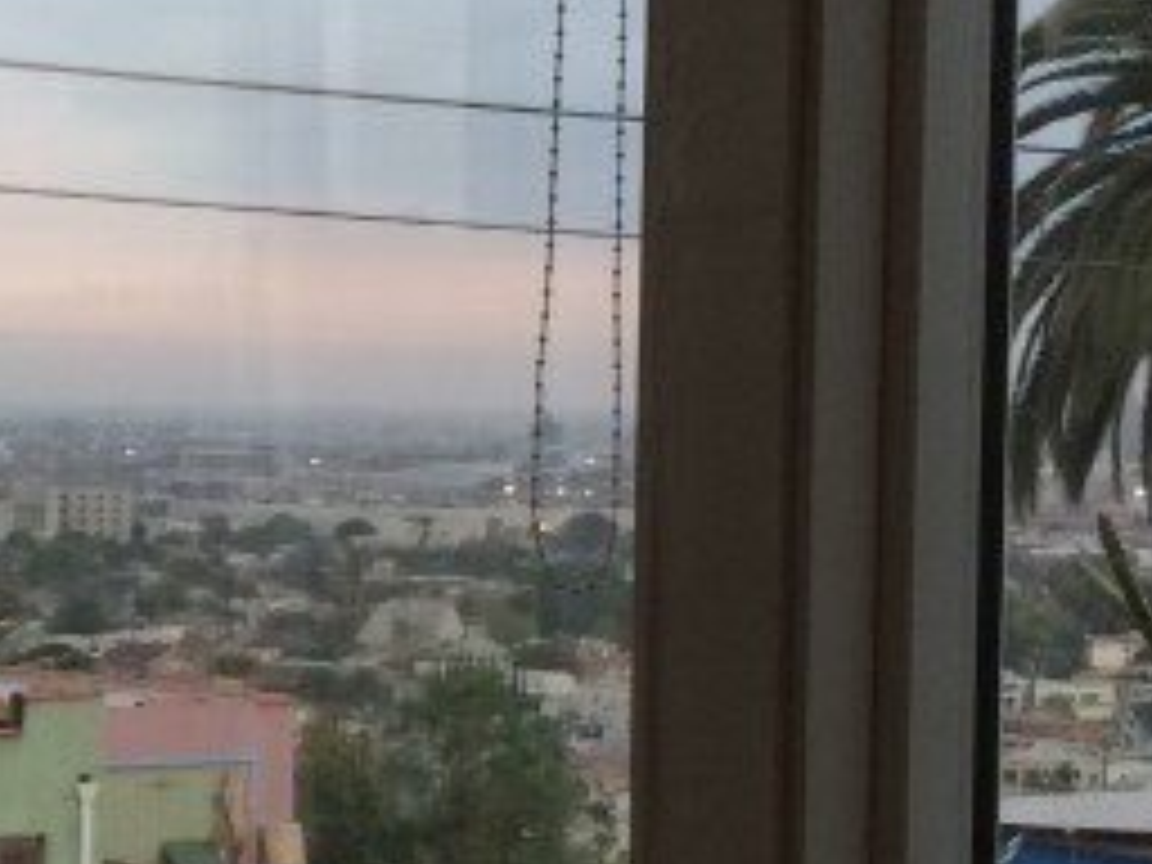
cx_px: -554
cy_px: 670
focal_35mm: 116
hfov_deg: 15.7
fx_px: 3860
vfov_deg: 12.7
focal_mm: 4.15
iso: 32
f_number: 2.2
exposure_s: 1/40
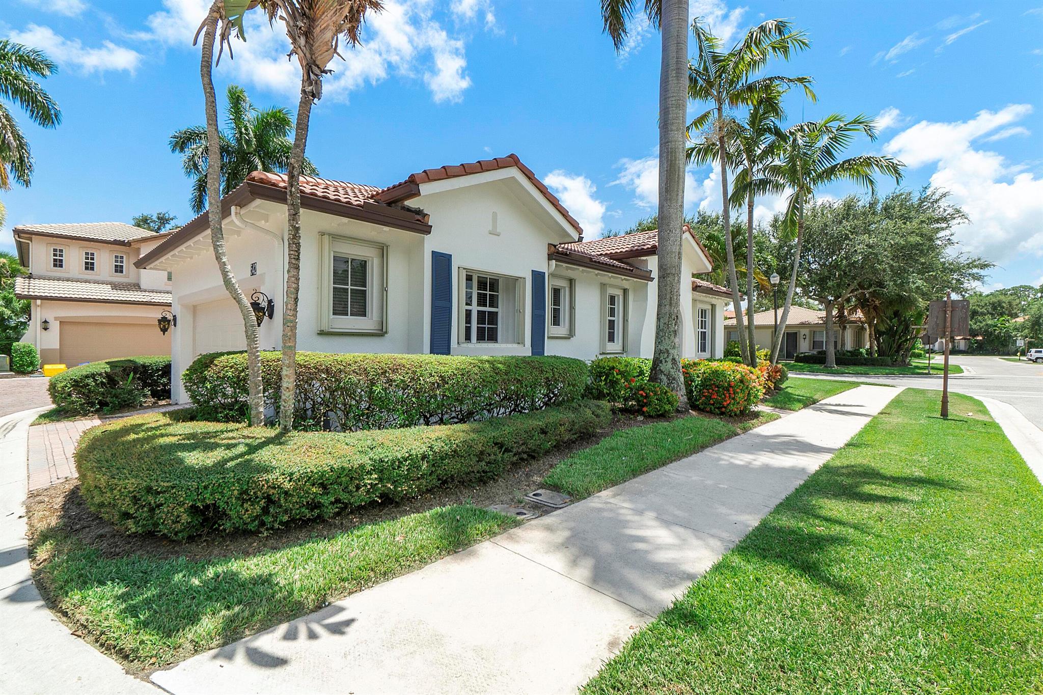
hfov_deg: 100.4
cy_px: 348
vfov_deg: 77.3
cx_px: 522
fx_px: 435
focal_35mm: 15
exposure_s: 1/160
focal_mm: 10
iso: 100
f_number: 11
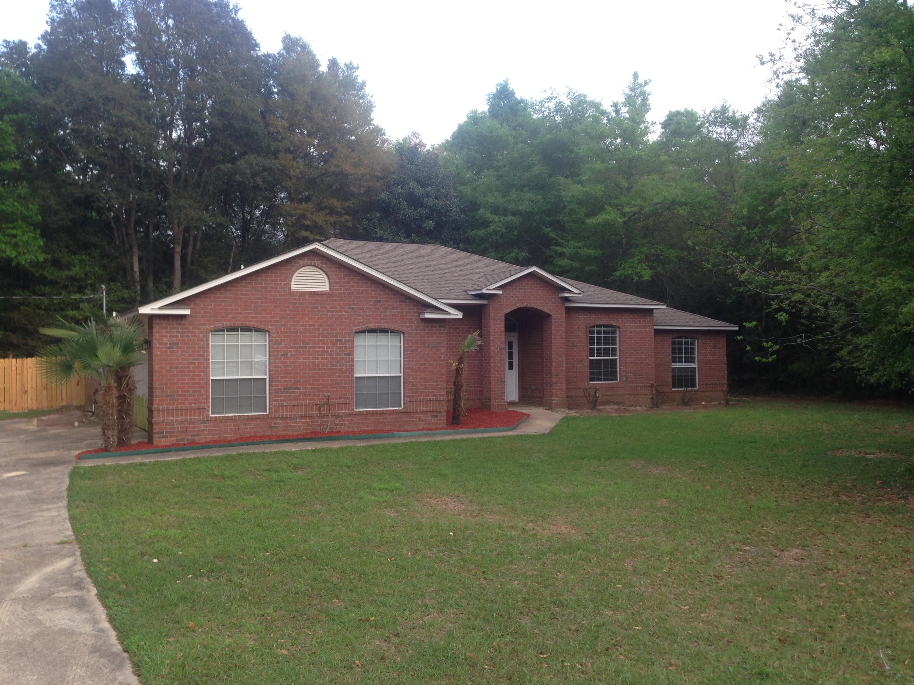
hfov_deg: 55.4
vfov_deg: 42.9
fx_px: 871
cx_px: 457
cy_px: 342
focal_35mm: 33
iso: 50
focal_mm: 4.12
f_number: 2.4
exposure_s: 1/60
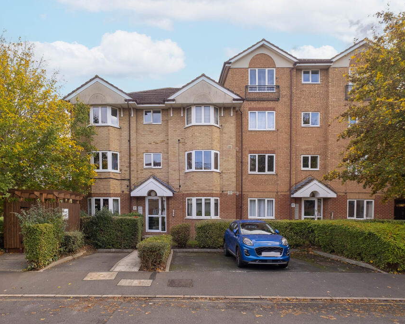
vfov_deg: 77.0
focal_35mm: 17
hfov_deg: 89.1
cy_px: 162
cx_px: 174
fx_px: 204
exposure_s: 1/160
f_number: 7.1
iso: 320
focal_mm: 10
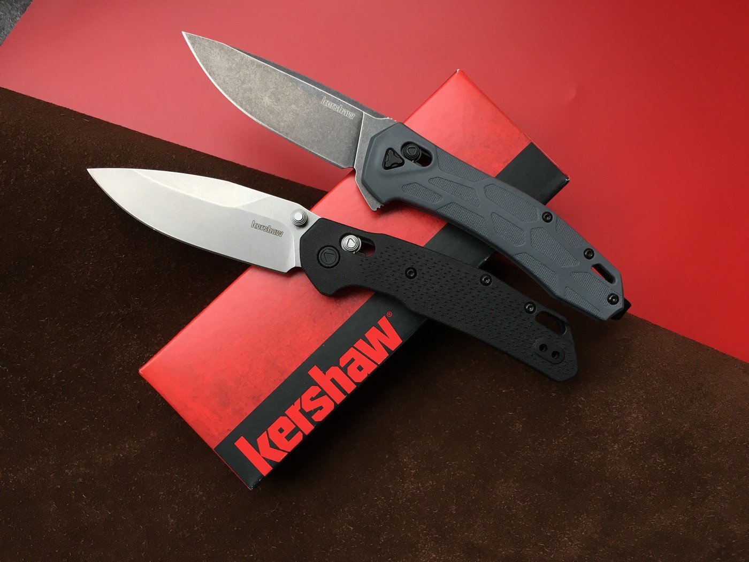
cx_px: 374
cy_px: 281
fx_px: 627
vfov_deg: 48.2
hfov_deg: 61.7
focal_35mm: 29
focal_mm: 4.15
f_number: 2.2
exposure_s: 1/33
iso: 32
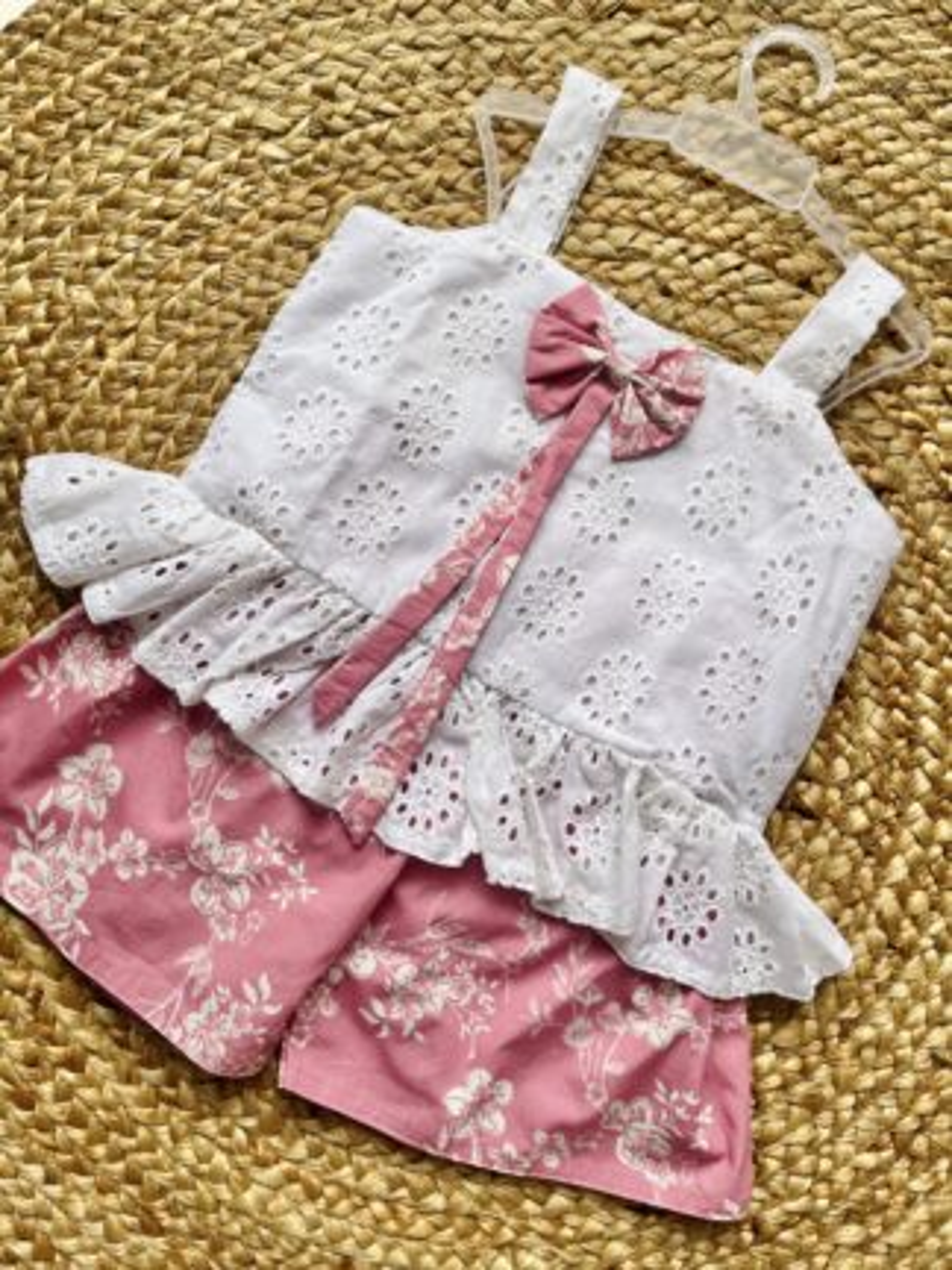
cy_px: 635
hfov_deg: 53.1
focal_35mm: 26
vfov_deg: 67.3
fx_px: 953
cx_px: 476
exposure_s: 1/121
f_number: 1.6
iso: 50
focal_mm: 5.1
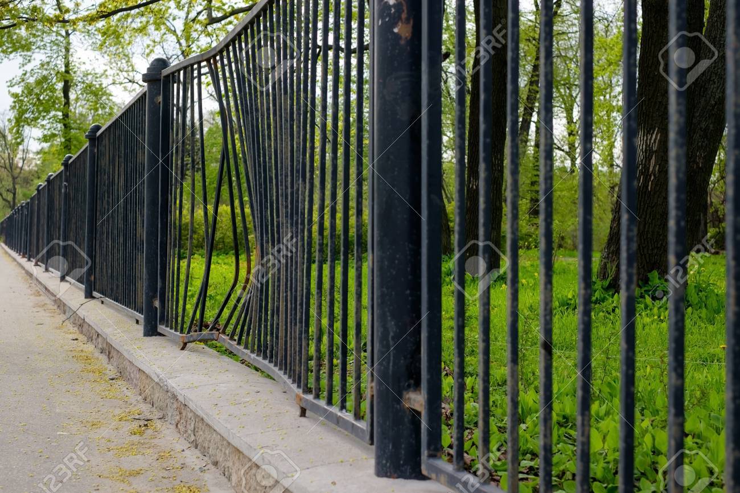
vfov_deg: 25.5
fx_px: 1089
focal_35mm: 53
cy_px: 246
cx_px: 370
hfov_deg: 37.5
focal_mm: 35
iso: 200
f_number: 4
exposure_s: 1/280
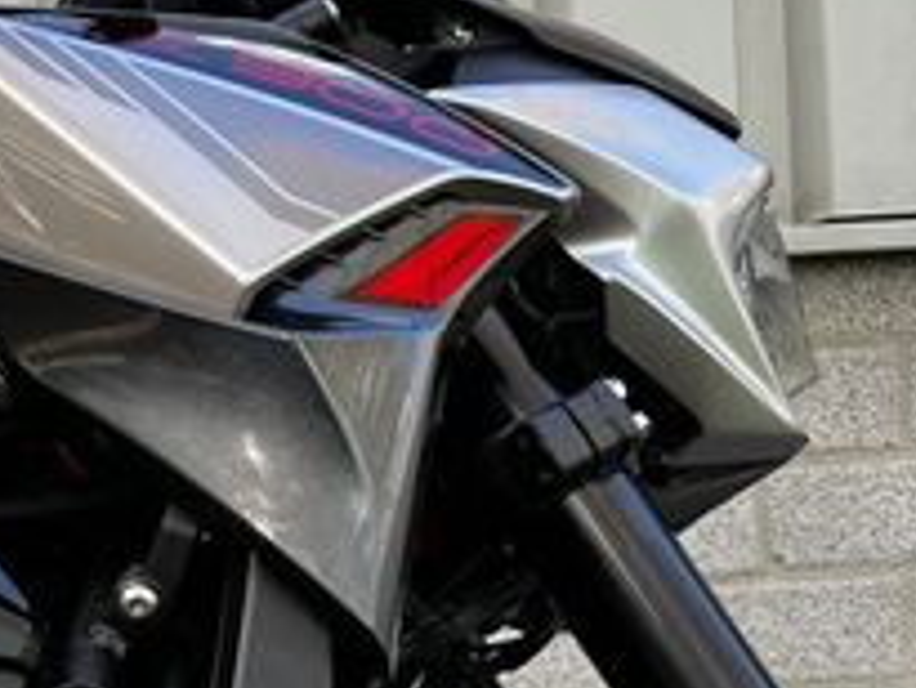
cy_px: 938
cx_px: -411
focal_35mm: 81
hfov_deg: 20.9
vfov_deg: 17.0
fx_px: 2145
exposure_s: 1/128
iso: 32
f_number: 1.6
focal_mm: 5.1
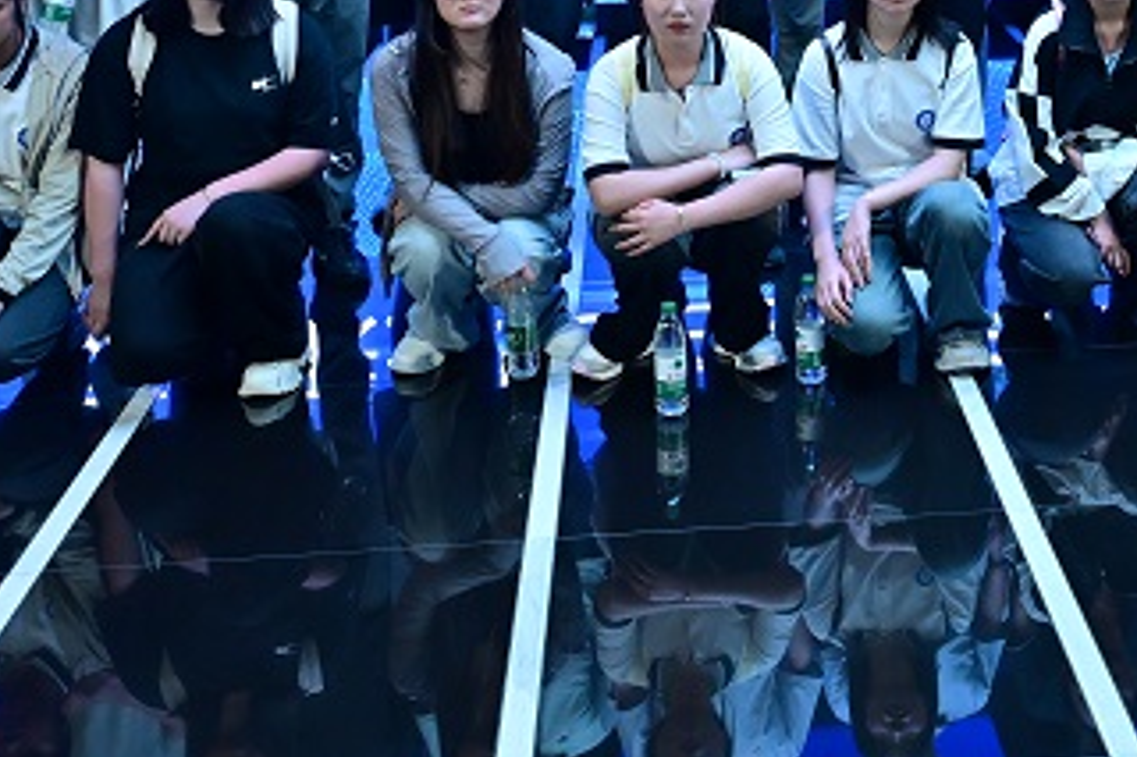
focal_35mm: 60
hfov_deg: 32.5
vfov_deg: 21.3
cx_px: 913
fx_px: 1894
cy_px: -112
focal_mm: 24
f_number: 4
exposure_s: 1/125
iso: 2500
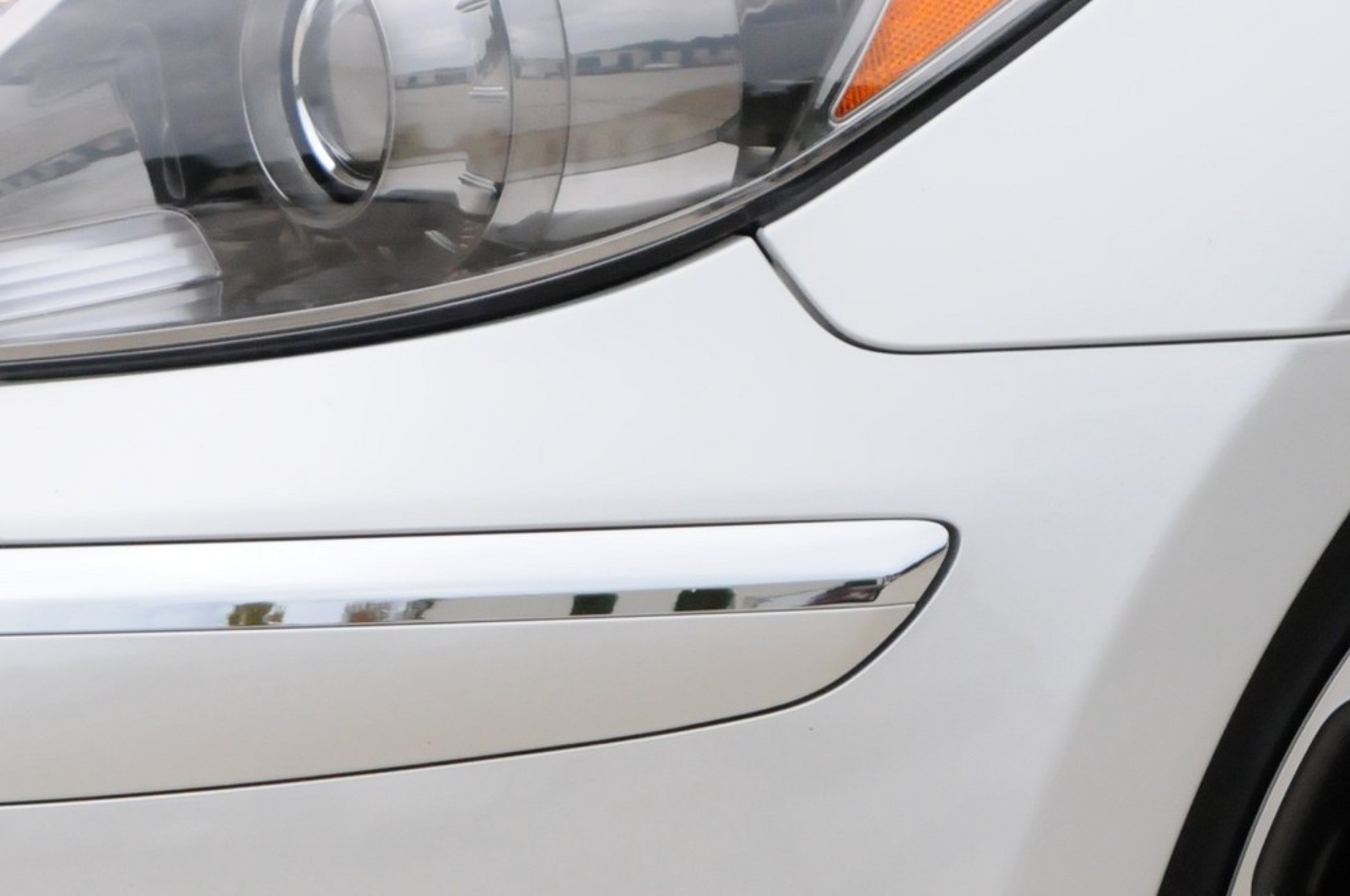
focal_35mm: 637
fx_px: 23865
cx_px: 195
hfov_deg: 3.2
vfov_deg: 2.2
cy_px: 536
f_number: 8
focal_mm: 175
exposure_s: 1/1000
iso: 2000
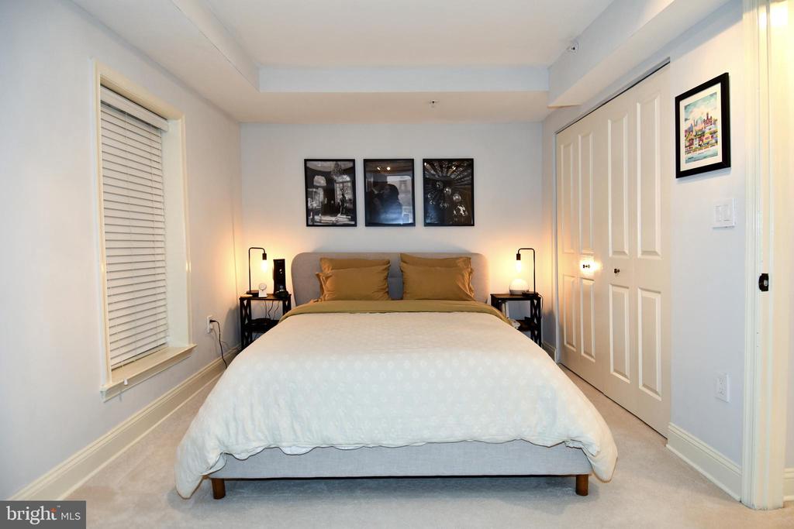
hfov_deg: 90.0
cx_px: 397
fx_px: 397
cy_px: 264
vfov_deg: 67.4
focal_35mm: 18
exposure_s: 1/60
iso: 640
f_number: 4
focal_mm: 12
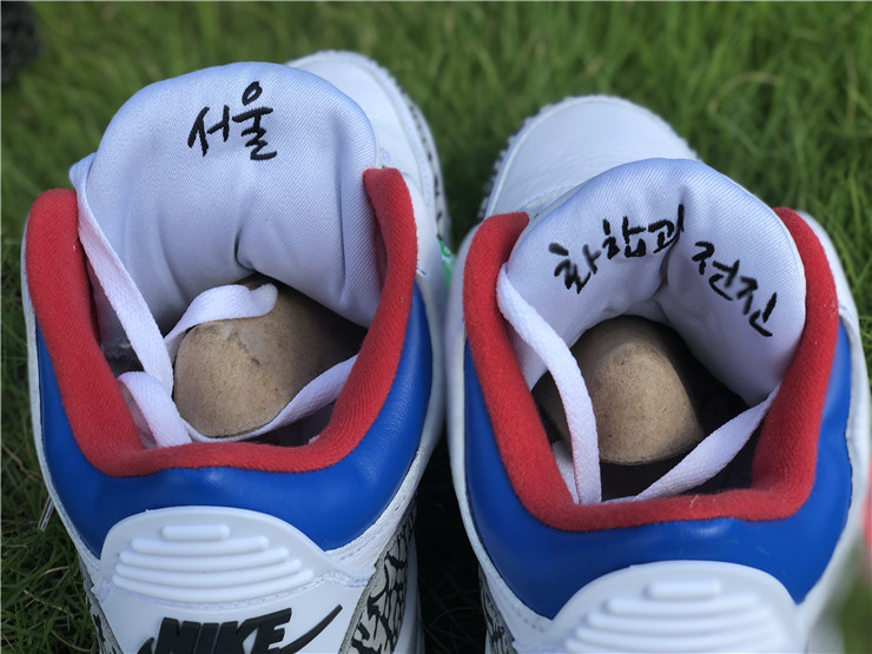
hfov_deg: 36.8
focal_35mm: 52
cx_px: 436
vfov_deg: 28.0
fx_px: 1310
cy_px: 327
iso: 16
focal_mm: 6
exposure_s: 1/322
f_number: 2.4
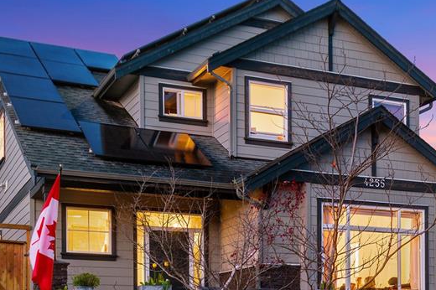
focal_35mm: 65
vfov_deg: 20.5
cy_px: 255
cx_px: 309
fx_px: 787
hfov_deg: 30.6
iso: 125
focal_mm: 33
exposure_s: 1/400
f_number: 8
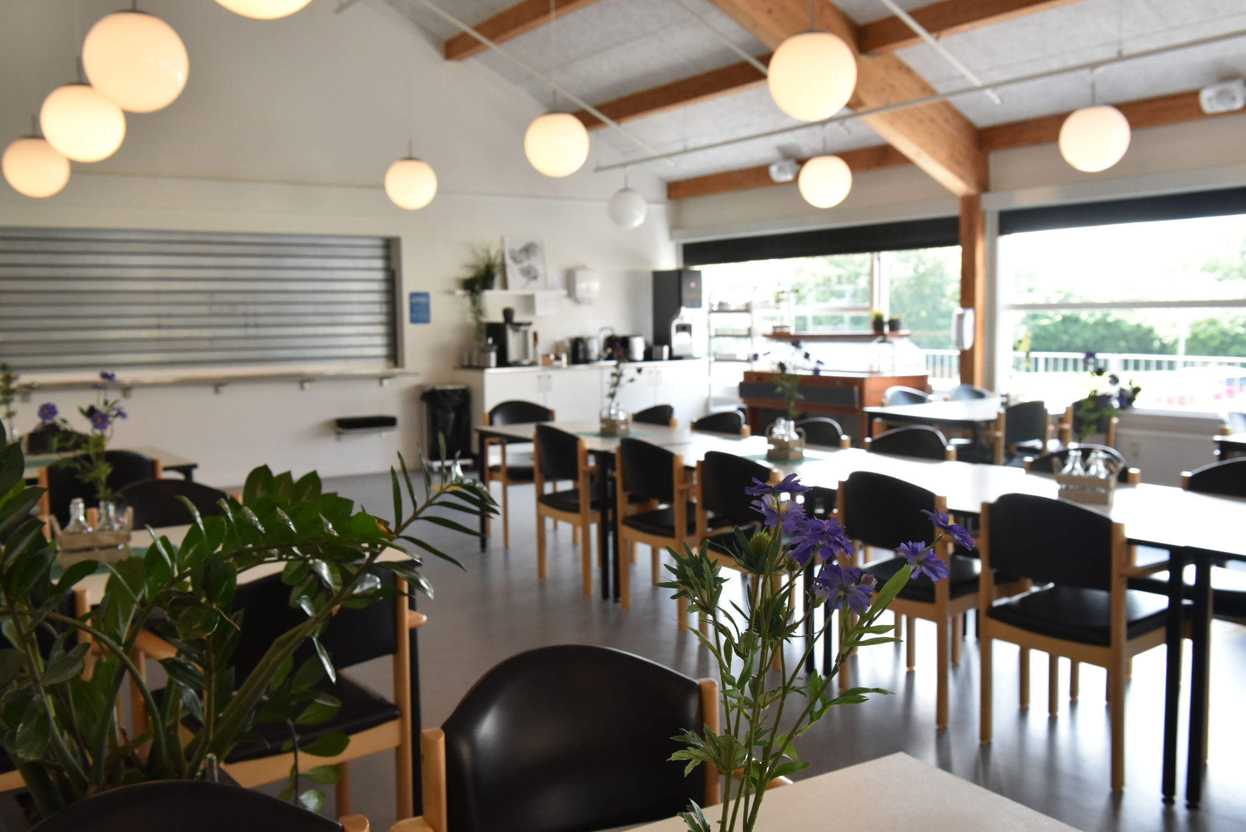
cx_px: 623
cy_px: 416
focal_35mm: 32
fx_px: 1108
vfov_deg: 41.2
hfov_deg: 58.7
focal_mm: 32
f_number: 8
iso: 3200
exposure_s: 1/160
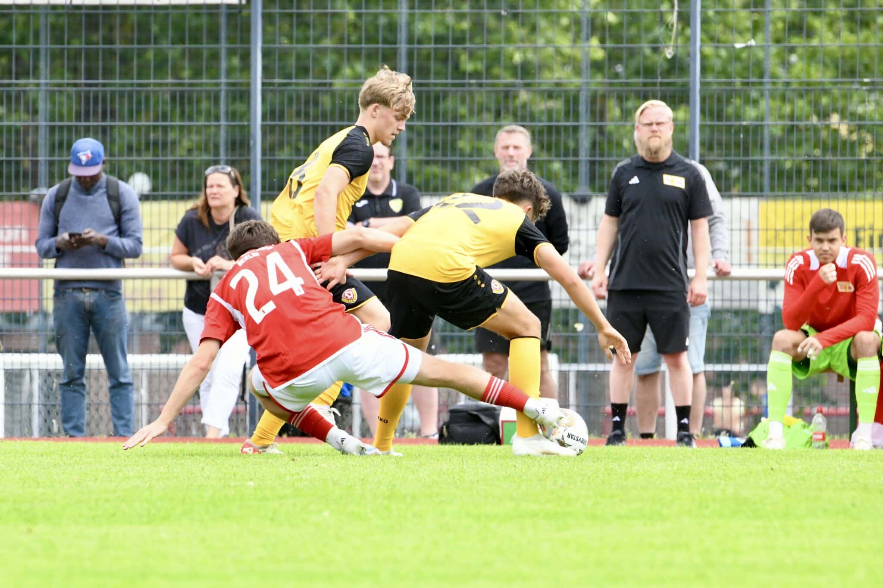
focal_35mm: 400
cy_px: 294
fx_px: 9810
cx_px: 442
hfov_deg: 5.2
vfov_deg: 3.4
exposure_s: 1/1600
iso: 4000
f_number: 10
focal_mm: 400
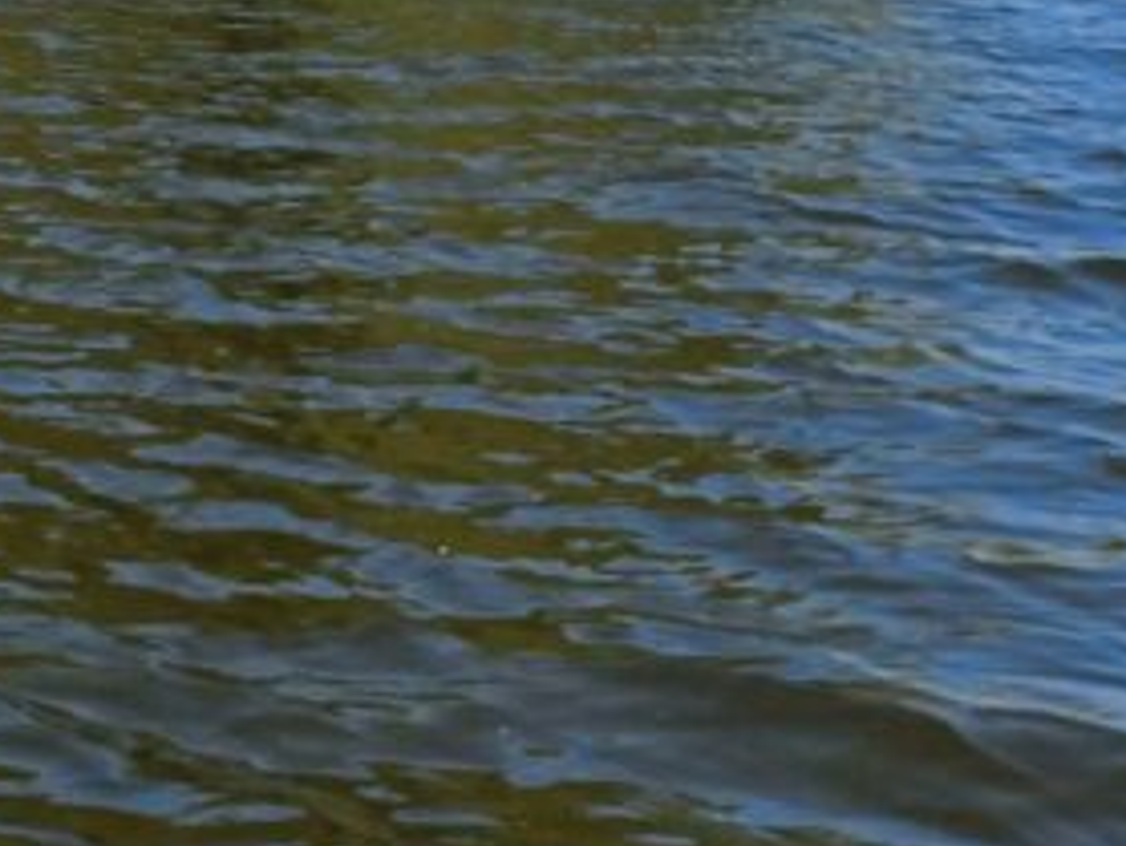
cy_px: -563
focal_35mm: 92
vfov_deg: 14.6
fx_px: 2995
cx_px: -899
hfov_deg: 17.4
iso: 32
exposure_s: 1/340
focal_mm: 4.6
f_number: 1.8
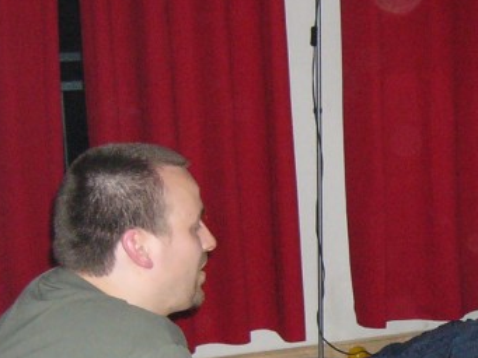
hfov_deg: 18.3
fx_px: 1450
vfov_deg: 14.0
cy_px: 326
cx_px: 467
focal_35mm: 105
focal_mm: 5.8
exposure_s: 1/60
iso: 300
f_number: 2.8
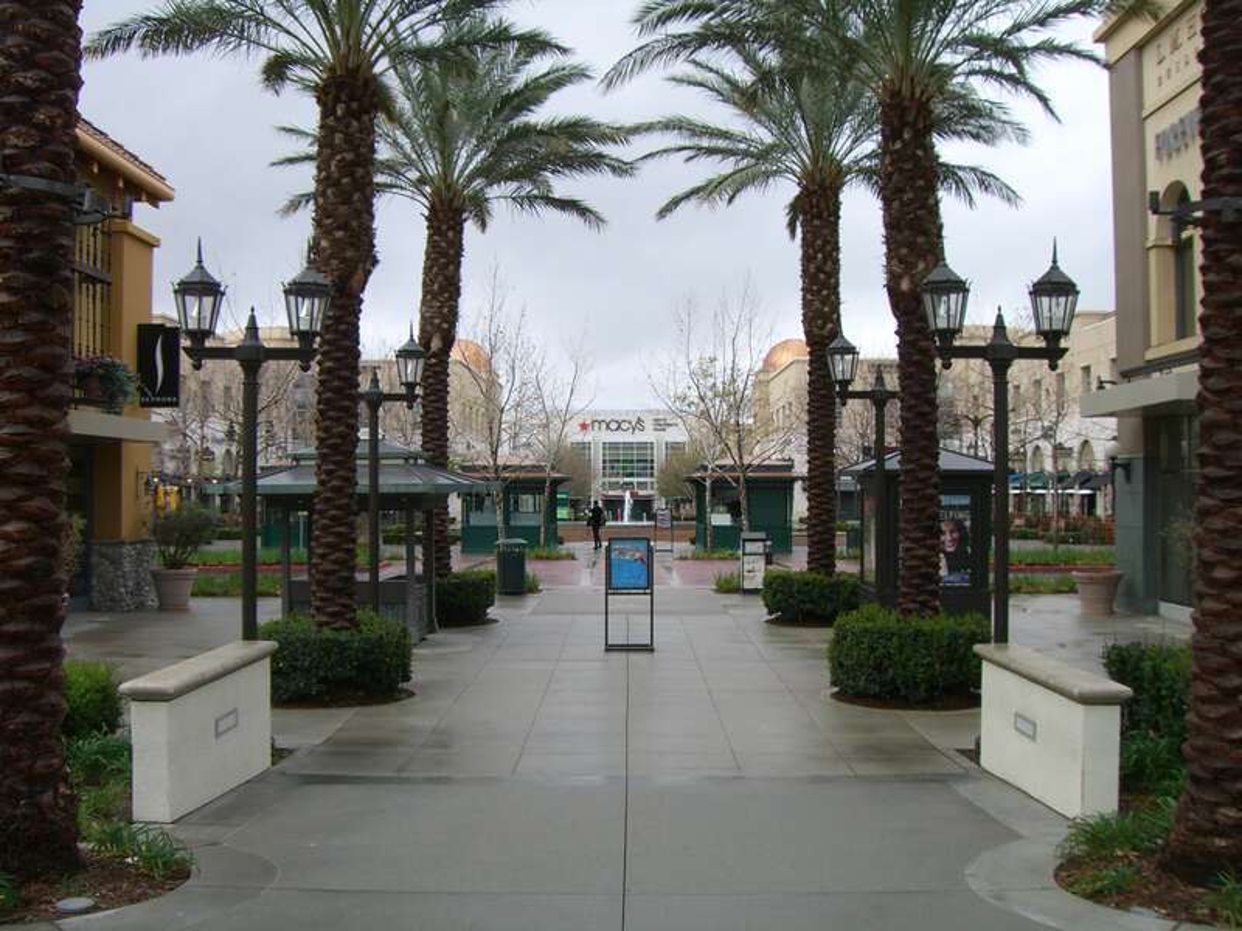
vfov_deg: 37.7
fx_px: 1363
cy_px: 466
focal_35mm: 38
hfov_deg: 49.0
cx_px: 621
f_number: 4.3
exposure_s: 1/160
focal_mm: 6.2
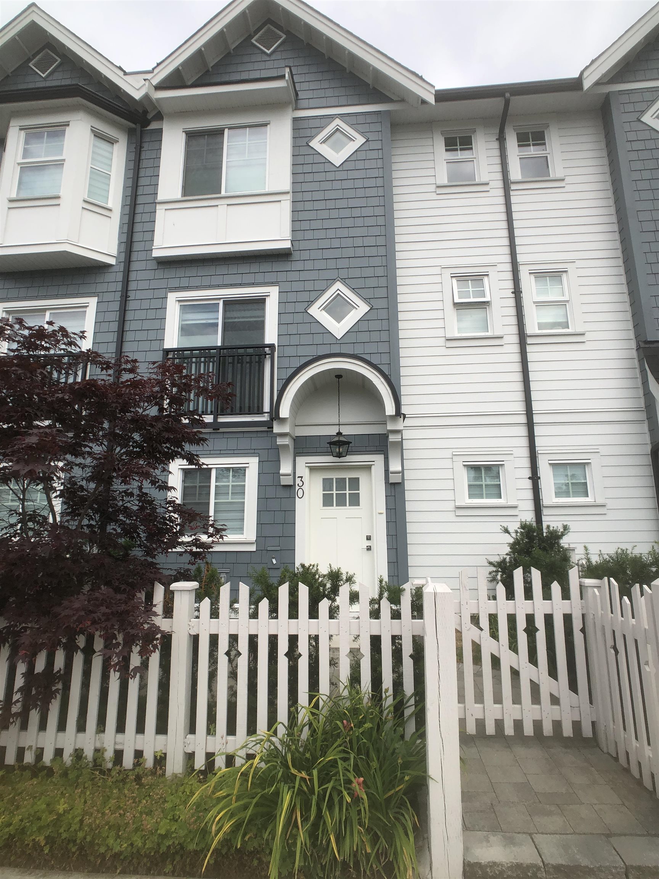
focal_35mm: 28
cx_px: 330
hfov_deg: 49.7
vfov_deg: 63.4
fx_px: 711
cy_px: 440
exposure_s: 1/2088
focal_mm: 4
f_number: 1.8
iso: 20
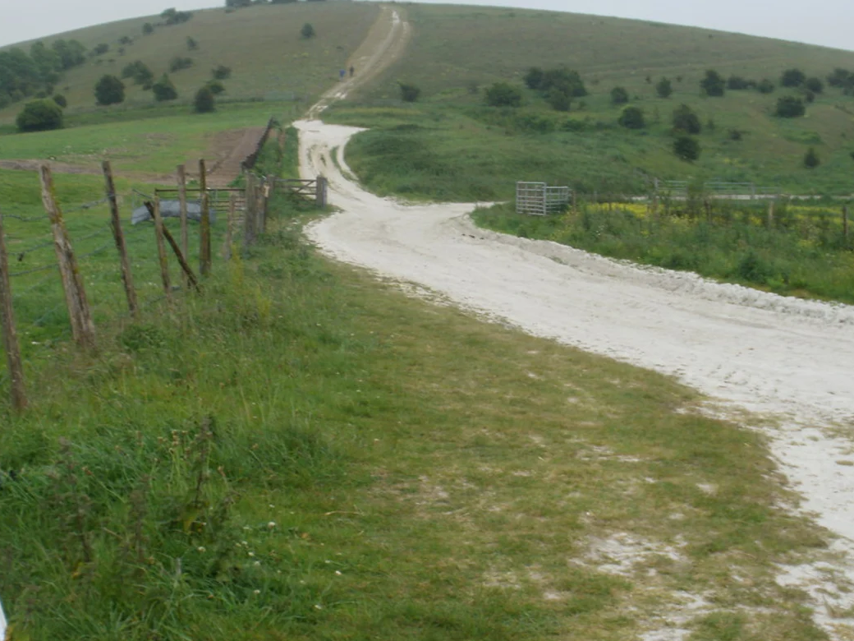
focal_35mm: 60
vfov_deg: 24.4
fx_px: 1480
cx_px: 436
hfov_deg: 32.2
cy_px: 307
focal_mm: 9.1
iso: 100
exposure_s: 1/125
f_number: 4.4
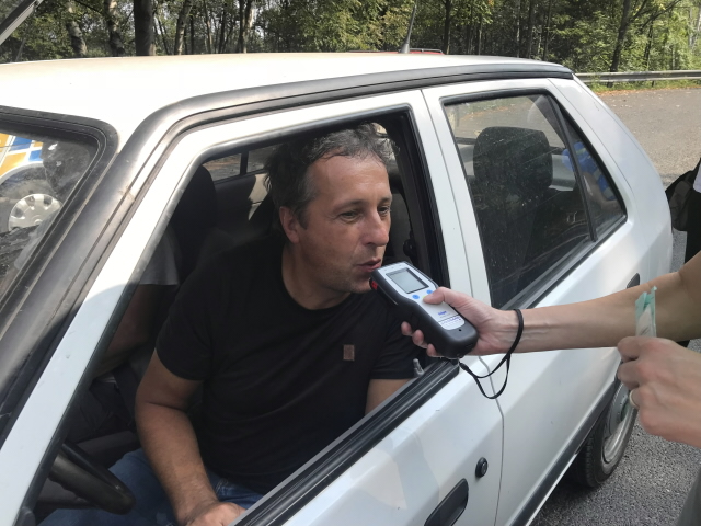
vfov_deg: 49.7
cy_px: 263
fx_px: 567
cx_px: 350
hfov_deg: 63.4
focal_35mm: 28
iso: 20
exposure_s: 1/742
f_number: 1.8
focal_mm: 3.99
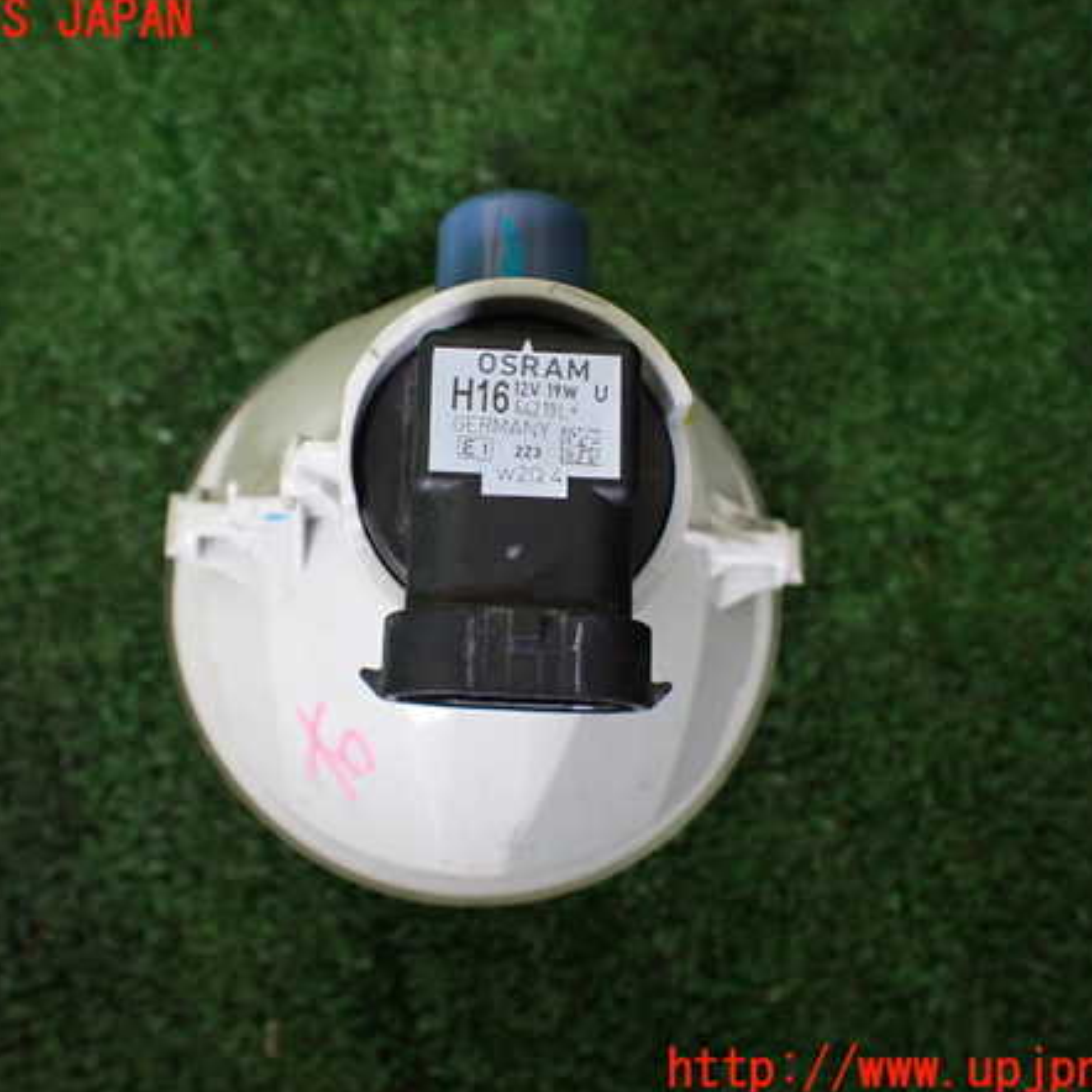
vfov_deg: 46.0
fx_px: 1285
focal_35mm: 36
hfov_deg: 46.0
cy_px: 546
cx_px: 484
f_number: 2.3
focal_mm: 5.4
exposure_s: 1/100
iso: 800
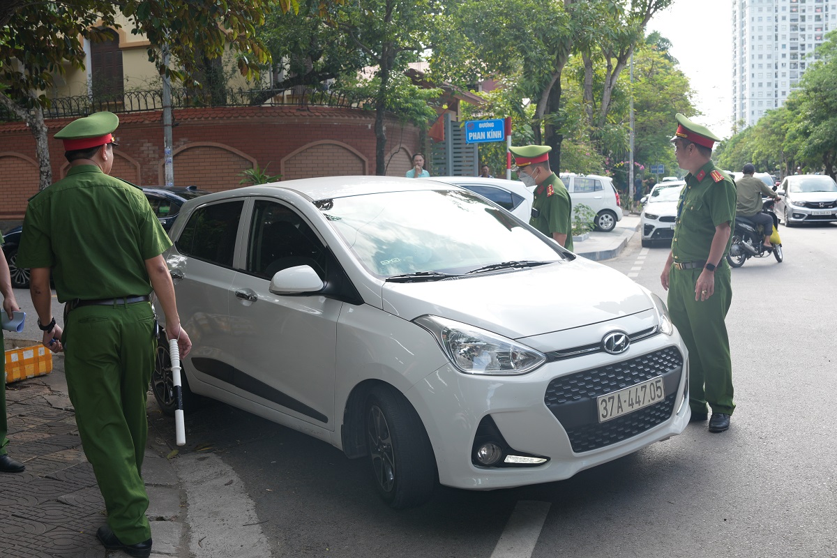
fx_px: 837
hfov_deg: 53.1
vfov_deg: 36.9
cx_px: 418
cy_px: 279
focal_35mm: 36
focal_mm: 24
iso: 160
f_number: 5
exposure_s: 1/160
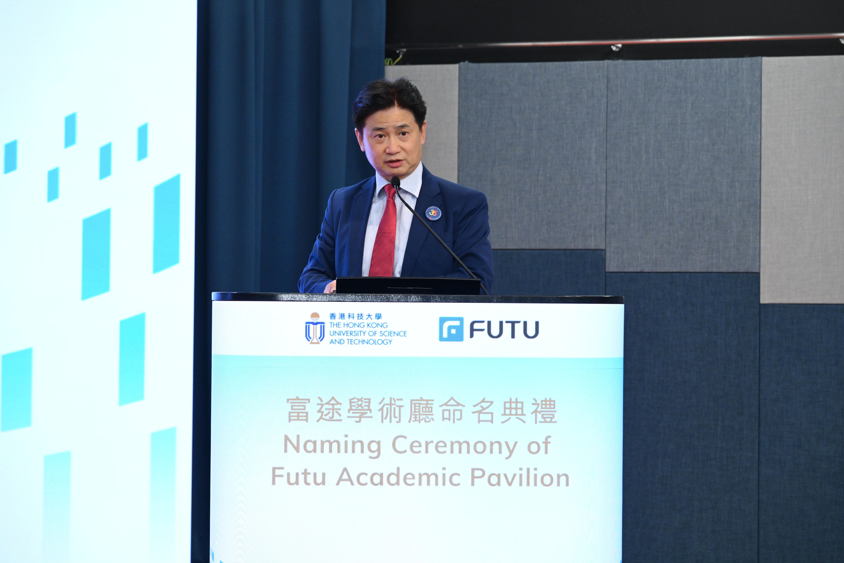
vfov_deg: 11.4
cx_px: 422
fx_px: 2813
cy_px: 282
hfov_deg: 17.1
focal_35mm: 120
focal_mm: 120
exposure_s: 1/200
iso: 4000
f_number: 7.1
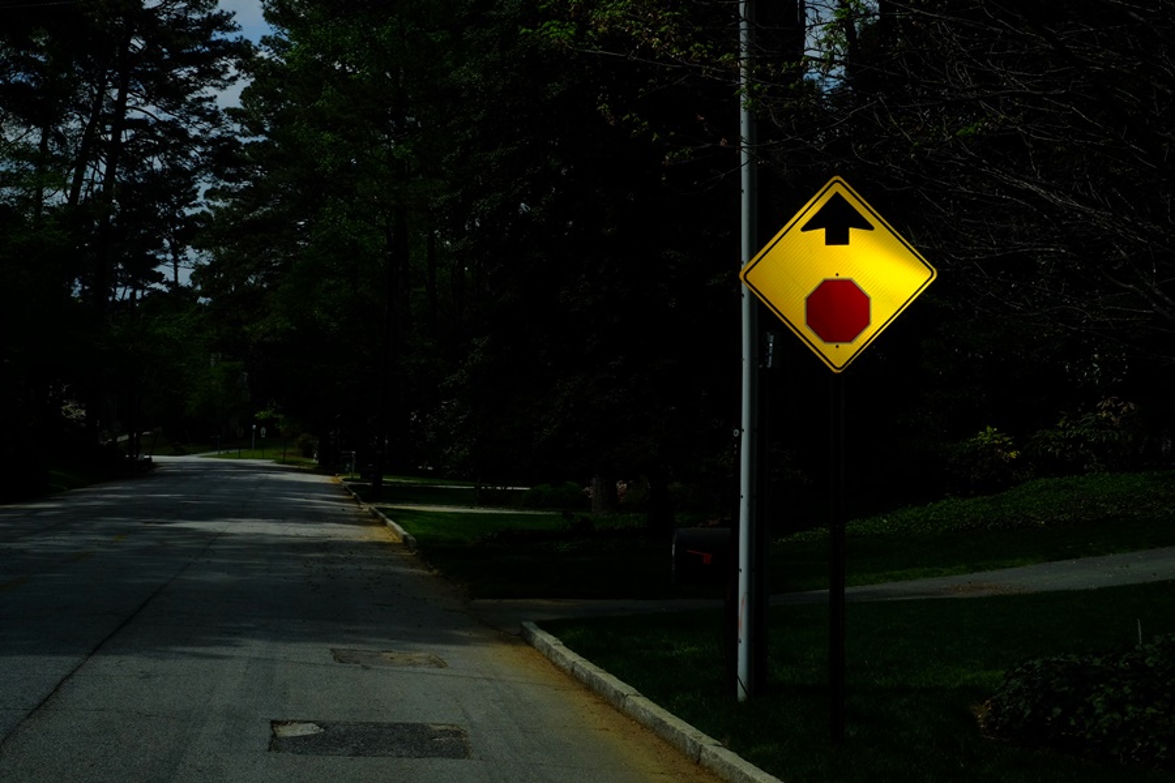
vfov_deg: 25.5
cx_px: 588
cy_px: 392
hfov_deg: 37.5
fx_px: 1730
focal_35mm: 53
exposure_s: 1/950
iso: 500
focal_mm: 35
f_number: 13
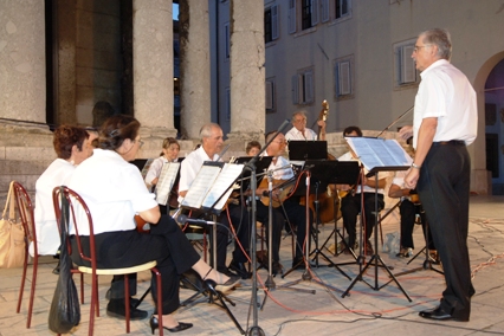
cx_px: 257
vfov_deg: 37.3
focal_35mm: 36
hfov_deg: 53.8
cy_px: 166
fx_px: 497
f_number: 2.8
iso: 400
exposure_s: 1/60
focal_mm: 23
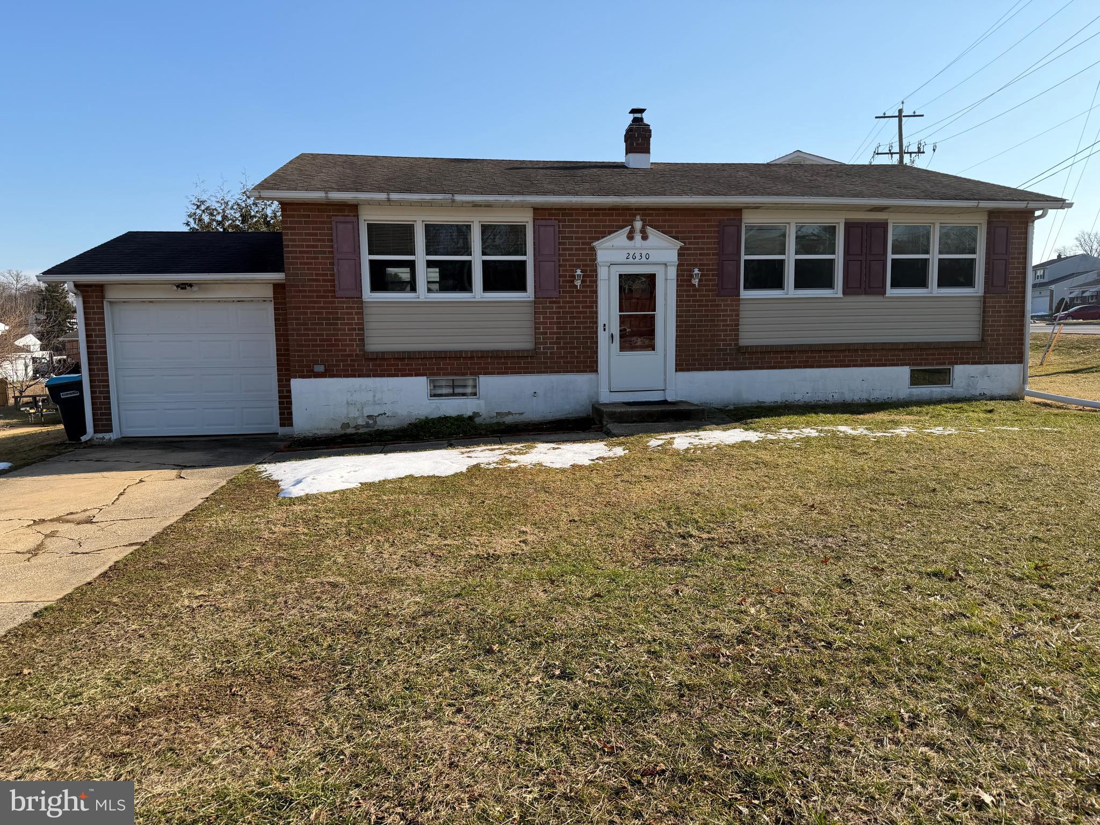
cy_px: 412
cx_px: 550
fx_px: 763
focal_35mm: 24
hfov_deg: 71.6
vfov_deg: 56.8
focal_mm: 6.76
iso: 80
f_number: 1.78
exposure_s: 1/3759
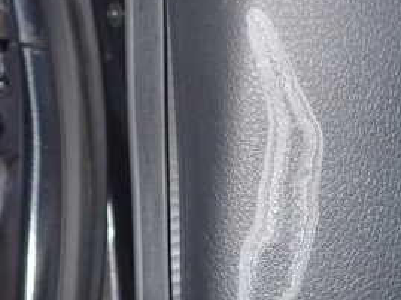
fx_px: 775
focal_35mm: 67
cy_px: 160
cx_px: 244
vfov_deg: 21.9
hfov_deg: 28.9
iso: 640
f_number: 6.3
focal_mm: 5.4
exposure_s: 1/30
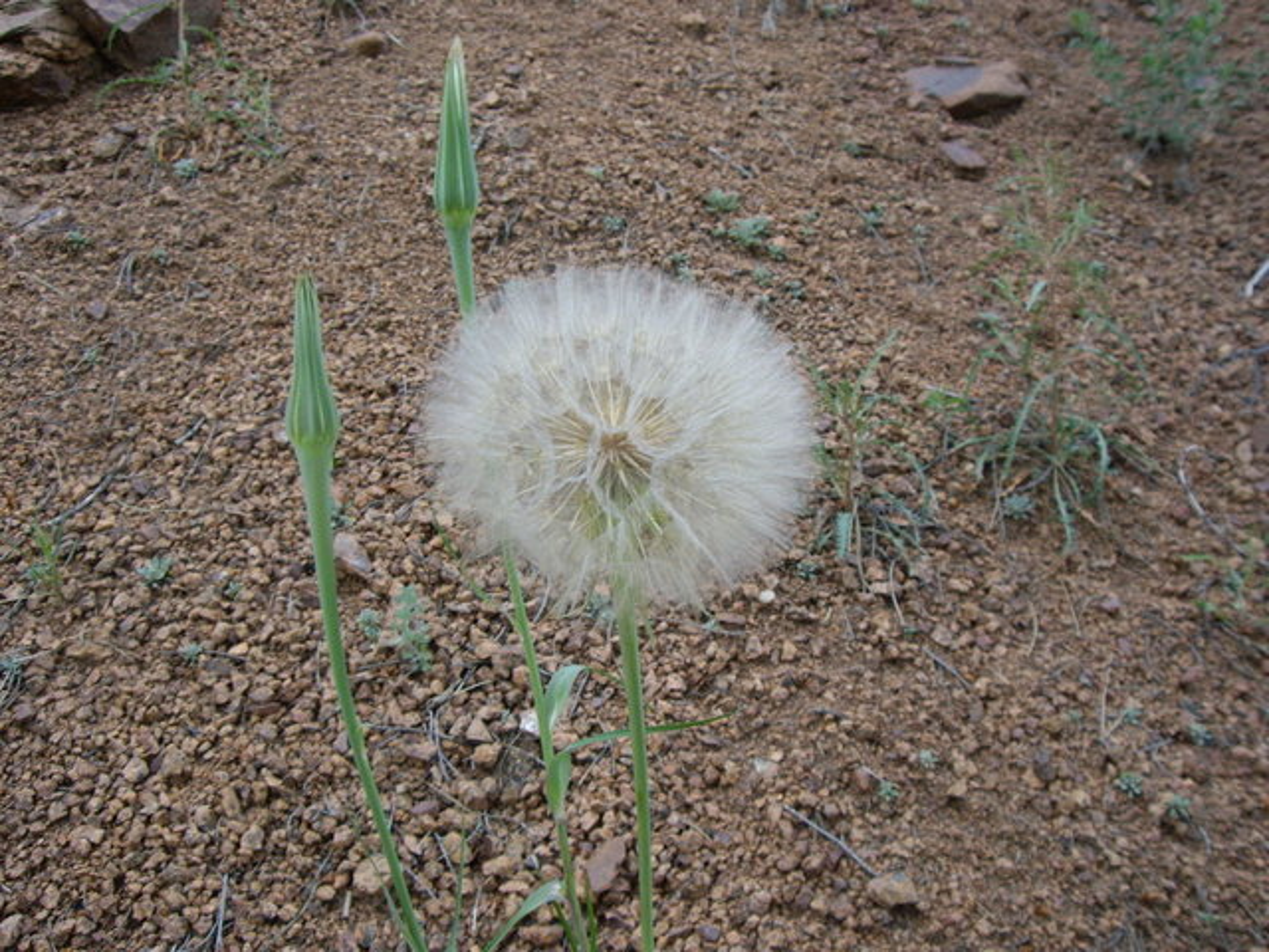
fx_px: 1393
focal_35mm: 38
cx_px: 634
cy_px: 476
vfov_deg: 37.7
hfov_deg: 49.0
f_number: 4.3
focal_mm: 6.2
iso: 50
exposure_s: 1/50
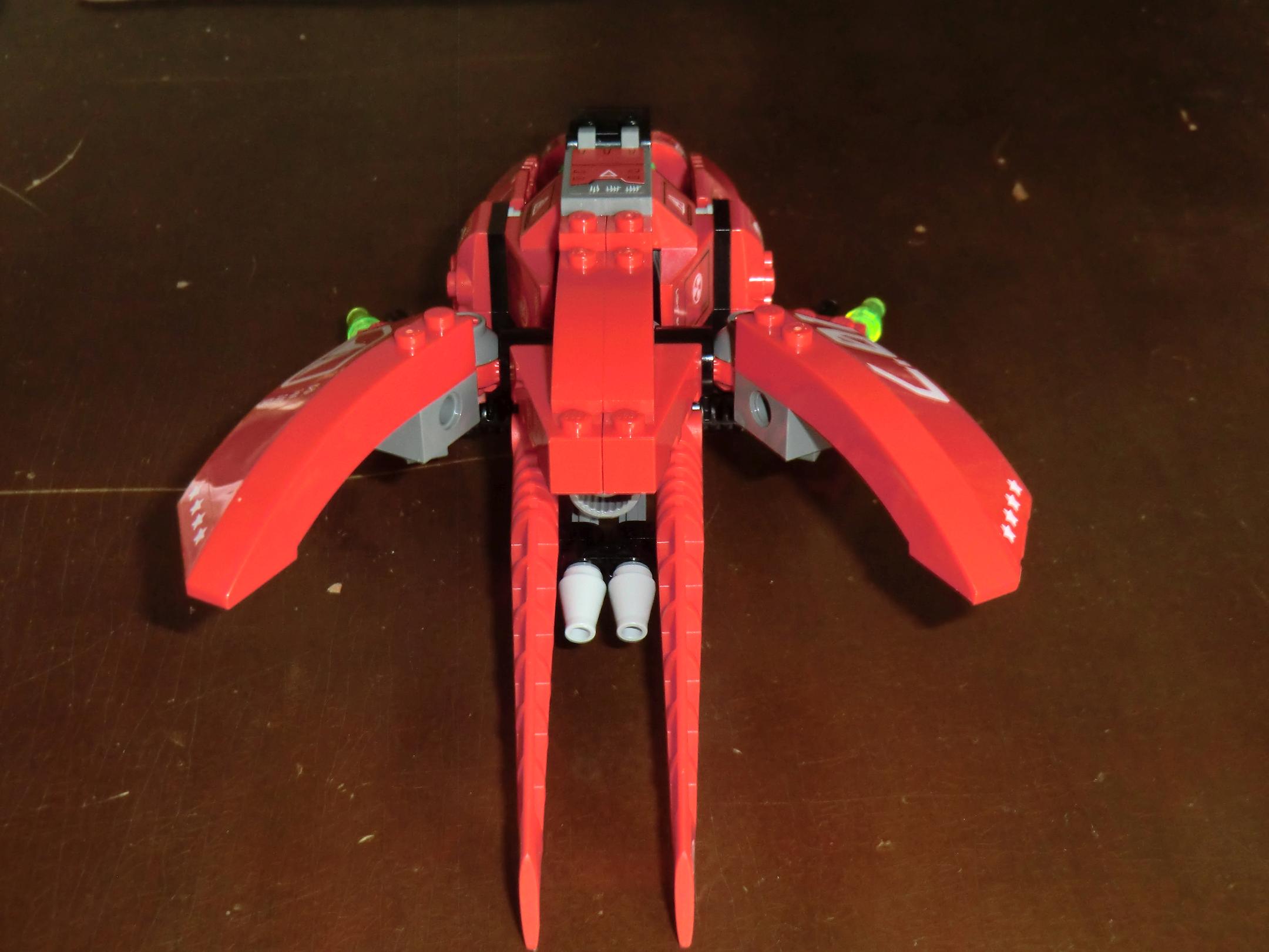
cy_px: 476
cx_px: 634
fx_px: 1723
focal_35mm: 47
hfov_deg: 40.4
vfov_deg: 30.9
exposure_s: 1/8
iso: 400
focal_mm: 8.4
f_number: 4
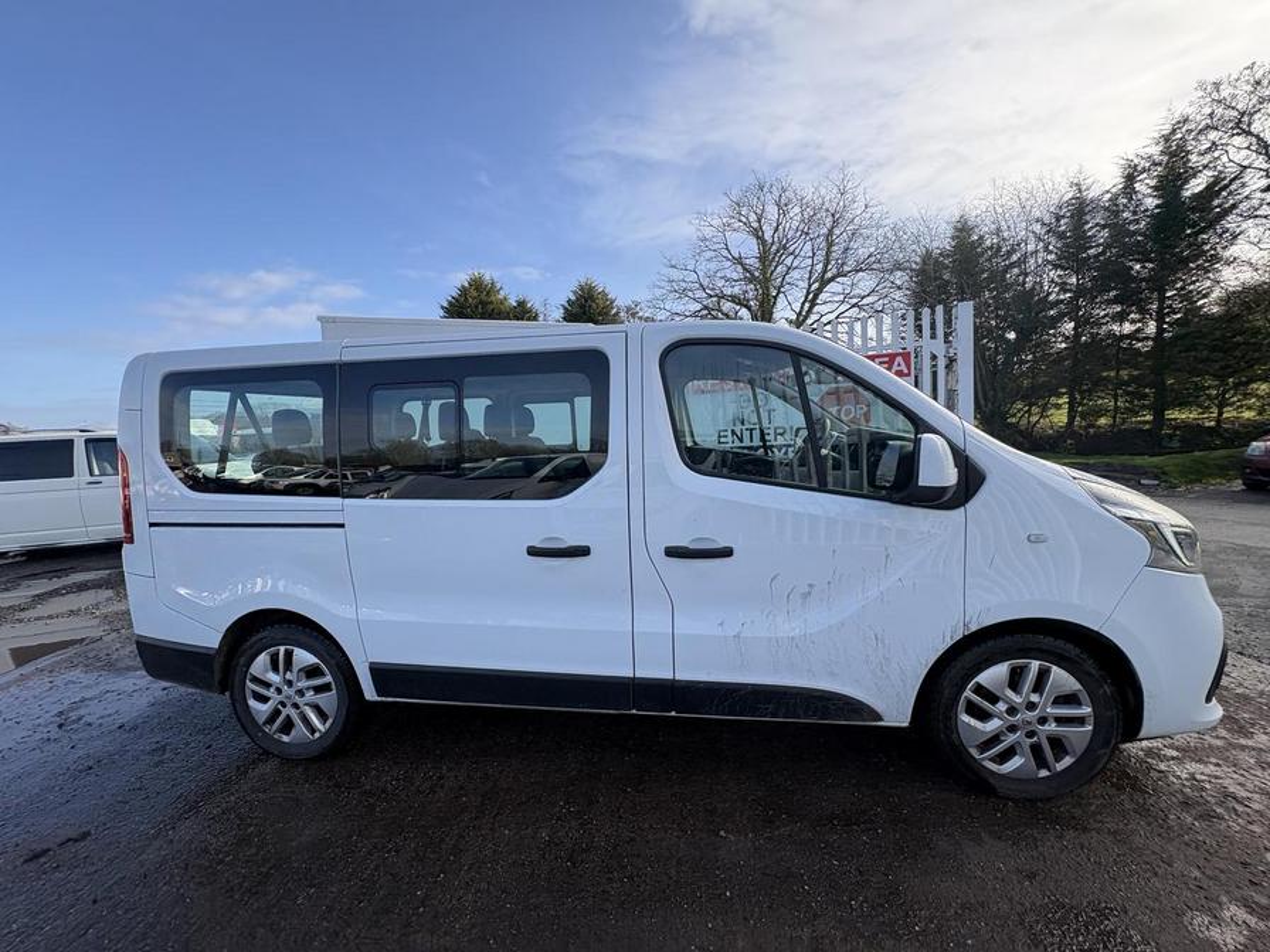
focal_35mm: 14
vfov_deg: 85.7
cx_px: 635
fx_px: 514
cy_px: 476
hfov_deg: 102.1
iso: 40
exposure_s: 1/565
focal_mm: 2.22
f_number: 2.2
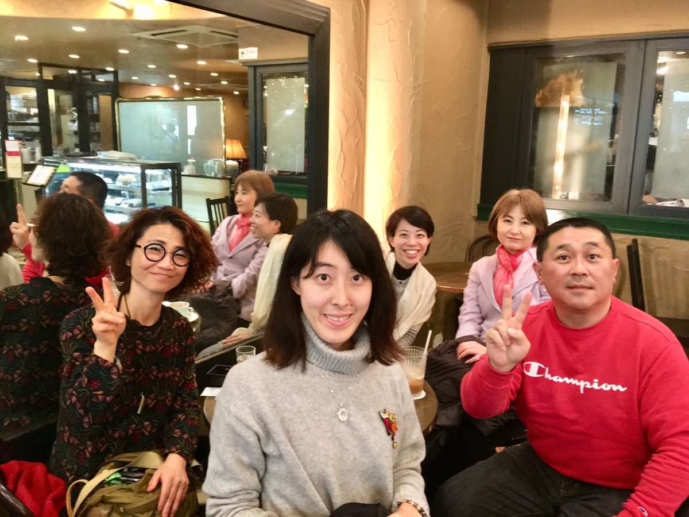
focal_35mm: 29
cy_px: 258
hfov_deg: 61.7
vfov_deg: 48.2
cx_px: 344
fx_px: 577
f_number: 2.2
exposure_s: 1/15
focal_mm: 4.15
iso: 320
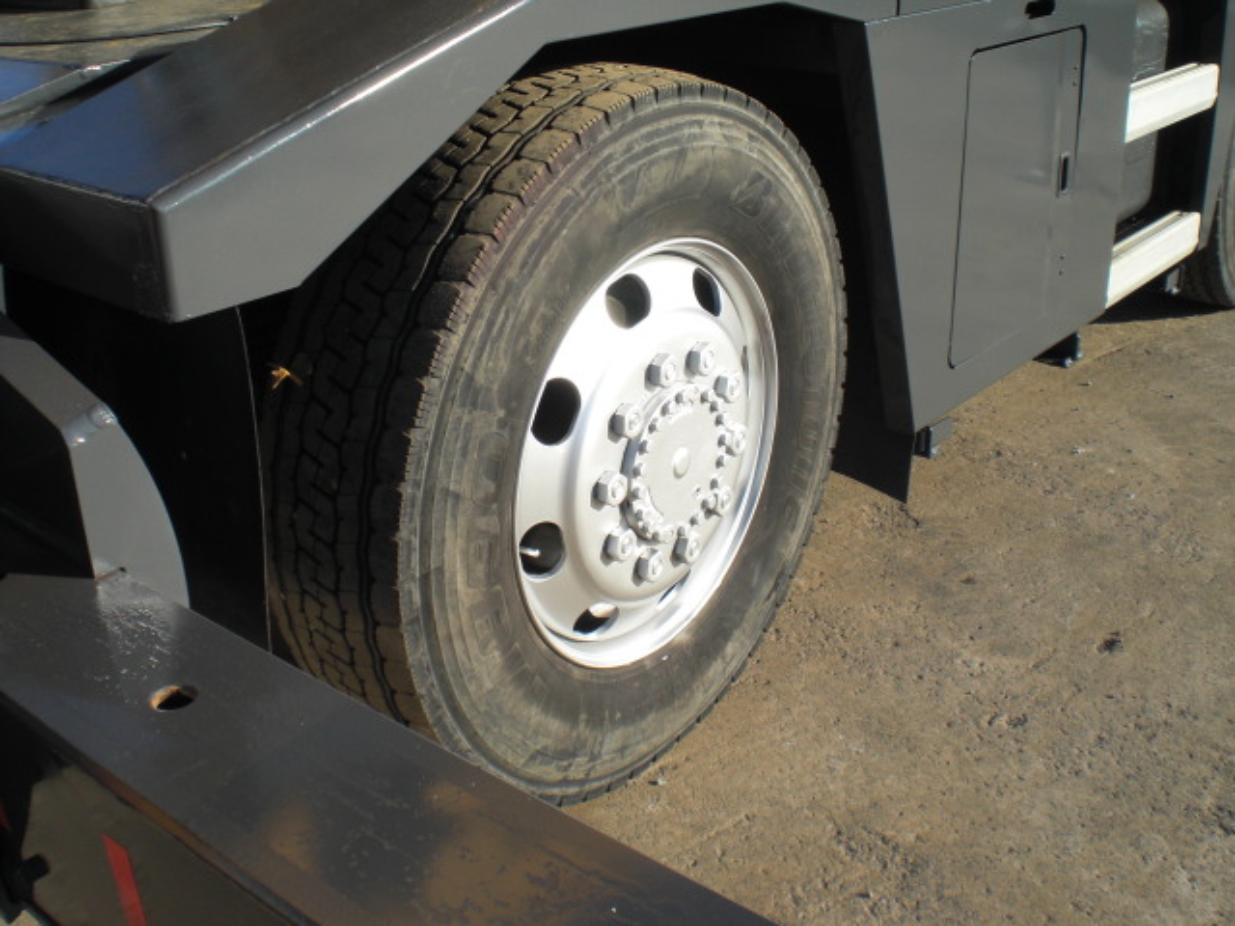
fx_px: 1356
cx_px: 618
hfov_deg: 49.0
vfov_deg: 37.7
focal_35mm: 38
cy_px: 463
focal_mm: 6.3
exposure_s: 1/250
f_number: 5.6
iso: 64
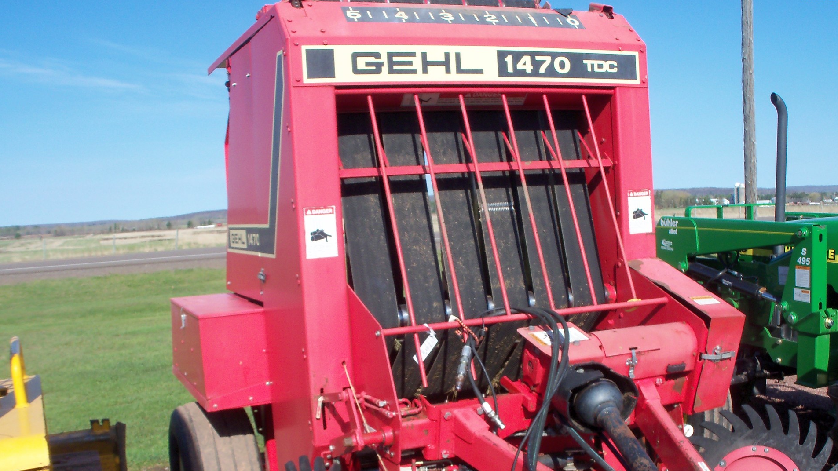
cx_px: 413
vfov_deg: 28.7
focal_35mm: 41
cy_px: 327
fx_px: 911
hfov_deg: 49.4
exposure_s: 1/250
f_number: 5.5
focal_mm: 6.3
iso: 80
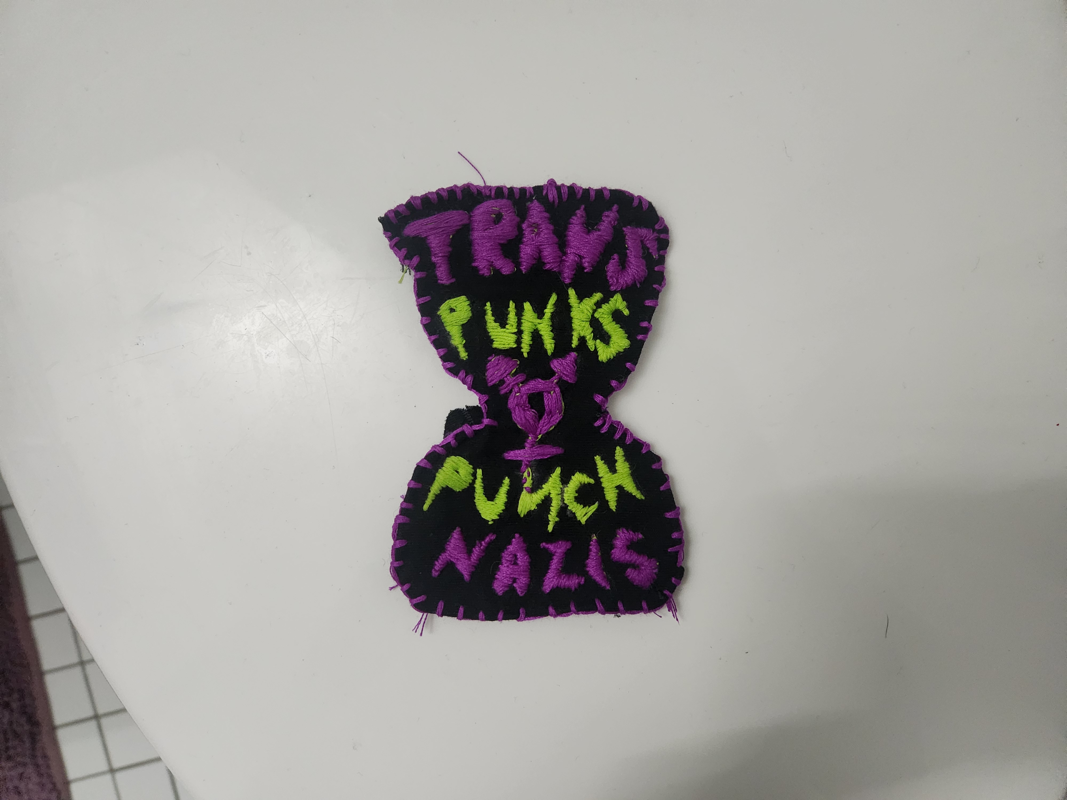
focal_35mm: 23
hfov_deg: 73.9
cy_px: 400
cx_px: 534
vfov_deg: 58.9
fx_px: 709
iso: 1000
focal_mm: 5.4
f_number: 1.8
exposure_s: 1/120
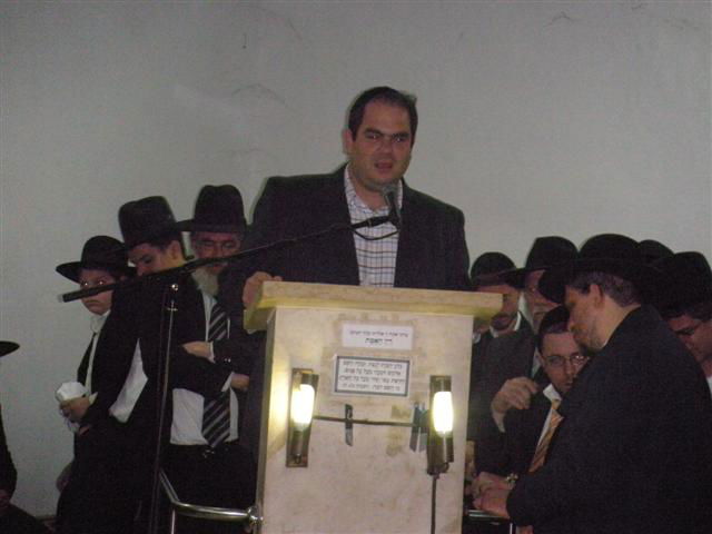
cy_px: 267
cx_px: 356
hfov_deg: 19.1
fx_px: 2119
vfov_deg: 14.4
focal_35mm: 103
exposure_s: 1/60
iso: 776
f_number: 4.8
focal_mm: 17.1
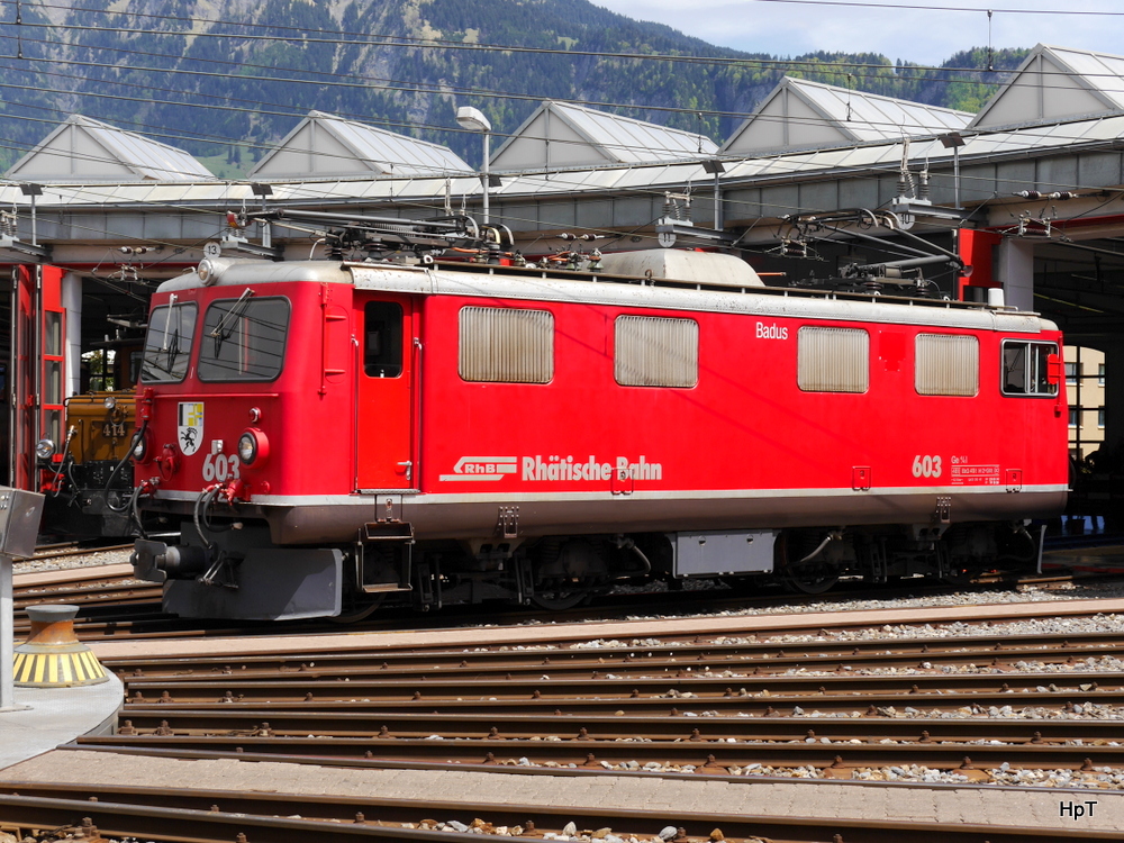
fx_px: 2143
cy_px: 422
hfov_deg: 29.4
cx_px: 562
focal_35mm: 66
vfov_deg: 22.3
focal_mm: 33
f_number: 9
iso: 160
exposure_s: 1/320
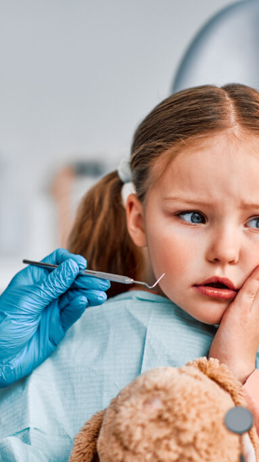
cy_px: 230
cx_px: 65
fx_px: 1063
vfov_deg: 24.5
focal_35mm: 87
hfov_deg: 13.8
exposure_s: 1/200
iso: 250
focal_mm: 55
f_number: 1.8
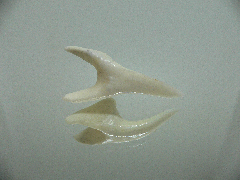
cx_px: 120
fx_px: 243
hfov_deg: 52.6
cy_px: 90
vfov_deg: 40.7
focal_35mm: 35
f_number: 2.8
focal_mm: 4.6
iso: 200
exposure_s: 1/60
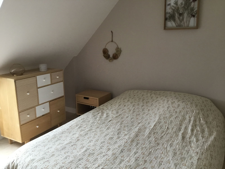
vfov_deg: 45.4
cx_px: 112
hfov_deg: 58.4
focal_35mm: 31
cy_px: 84
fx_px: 201
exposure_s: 1/33
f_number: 2.4
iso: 125
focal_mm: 3.3
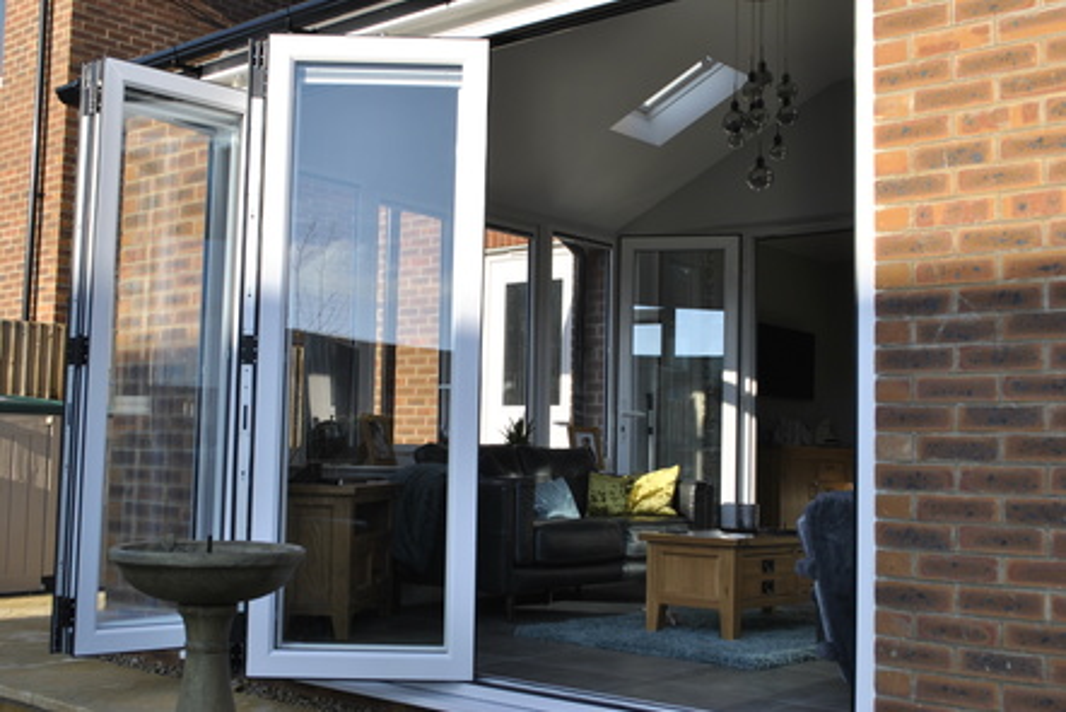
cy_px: 356
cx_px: 533
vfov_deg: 30.9
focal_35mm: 44
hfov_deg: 44.9
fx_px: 1288
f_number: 7.1
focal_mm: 29
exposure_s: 1/200
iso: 100
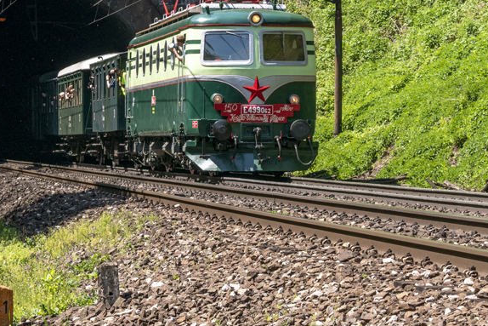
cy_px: 53
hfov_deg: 14.5
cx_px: 126
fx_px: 1910
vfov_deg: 9.7
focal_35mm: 141
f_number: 8
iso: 200
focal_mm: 55
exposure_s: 1/640
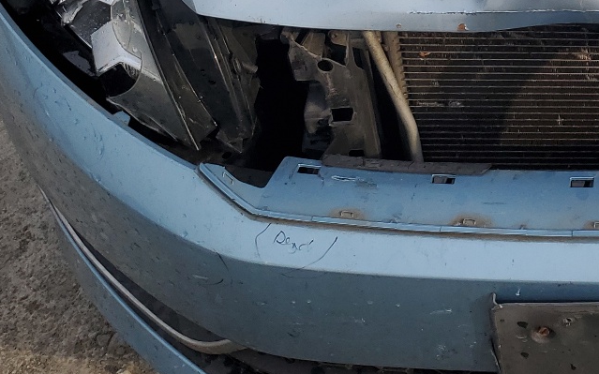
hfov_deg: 27.5
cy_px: -73
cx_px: 641
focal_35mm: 69
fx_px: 1126
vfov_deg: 17.9
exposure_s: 1/2500
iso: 50
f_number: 1.5
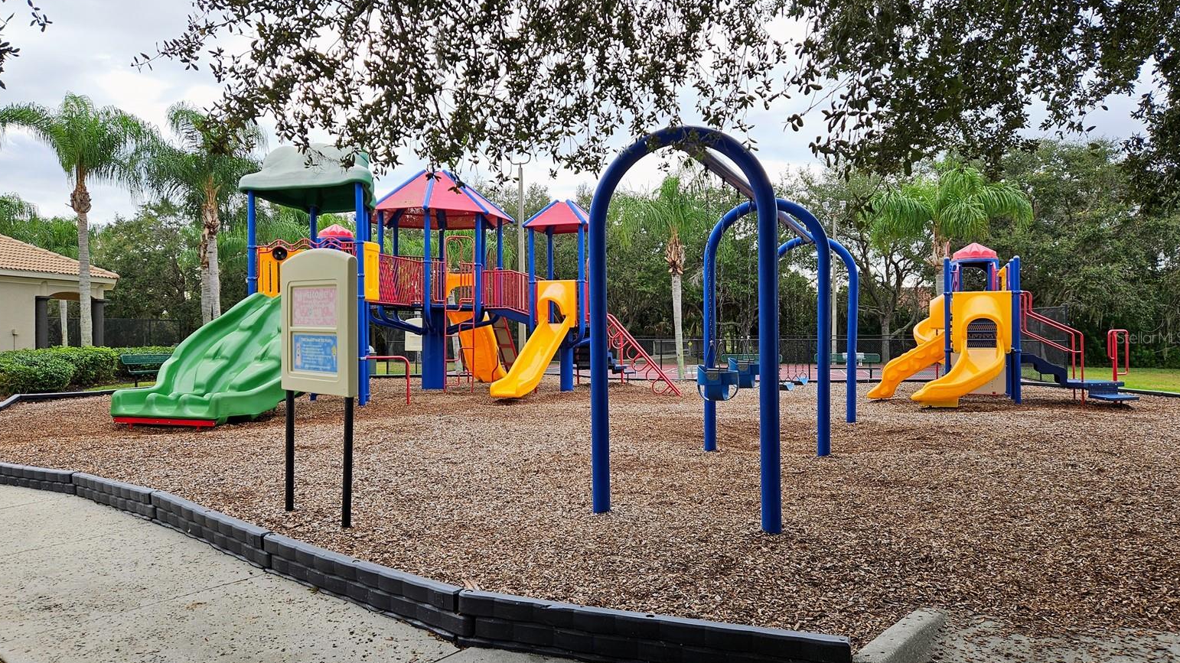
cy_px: 337
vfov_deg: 44.4
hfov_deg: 71.9
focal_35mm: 26
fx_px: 813
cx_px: 576
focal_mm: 5.4
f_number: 1.8
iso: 25
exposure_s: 1/474
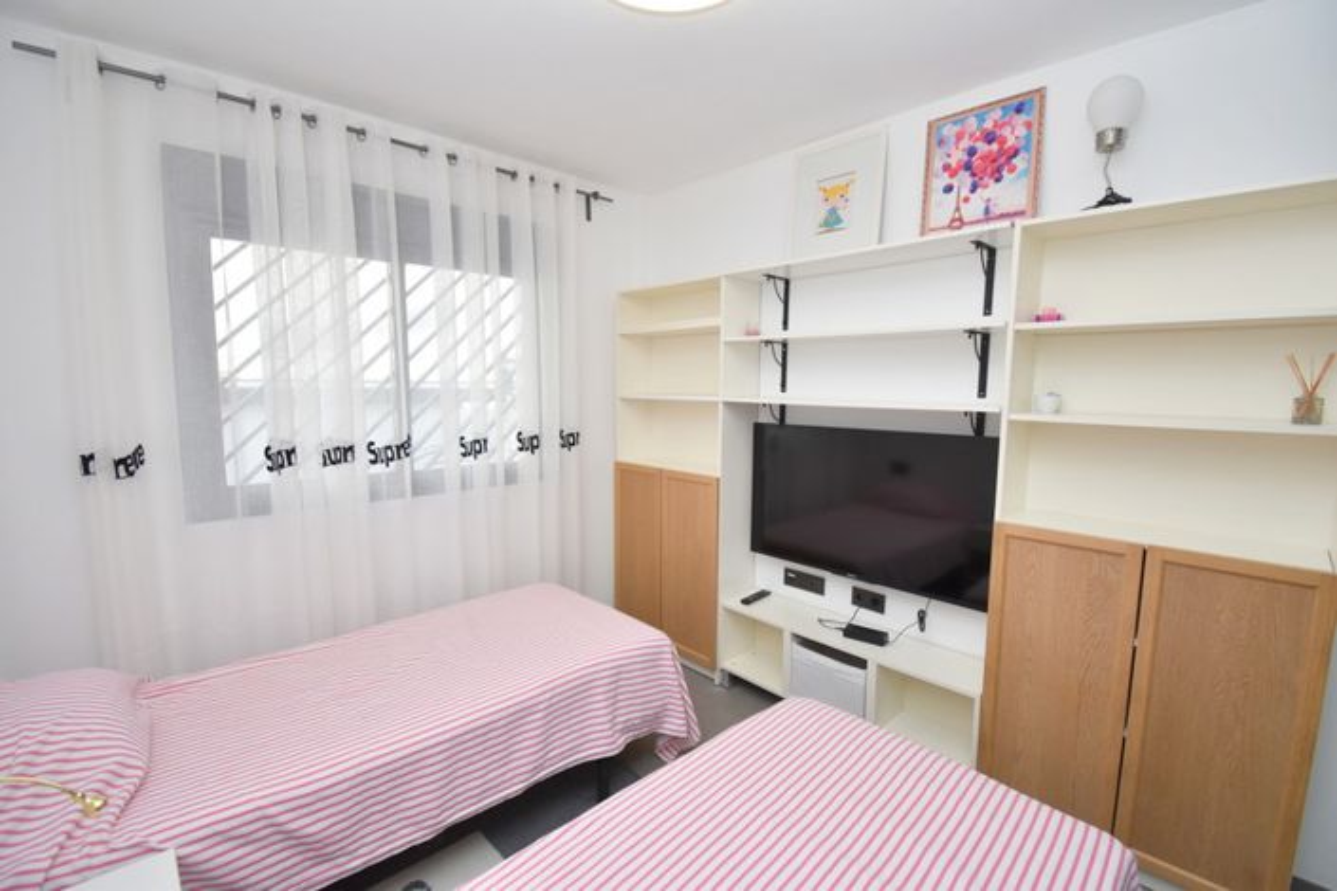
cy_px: 446
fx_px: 557
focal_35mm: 15
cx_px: 668
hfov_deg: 100.4
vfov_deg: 77.3
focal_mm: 10
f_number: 4.5
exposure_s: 1/250
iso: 450
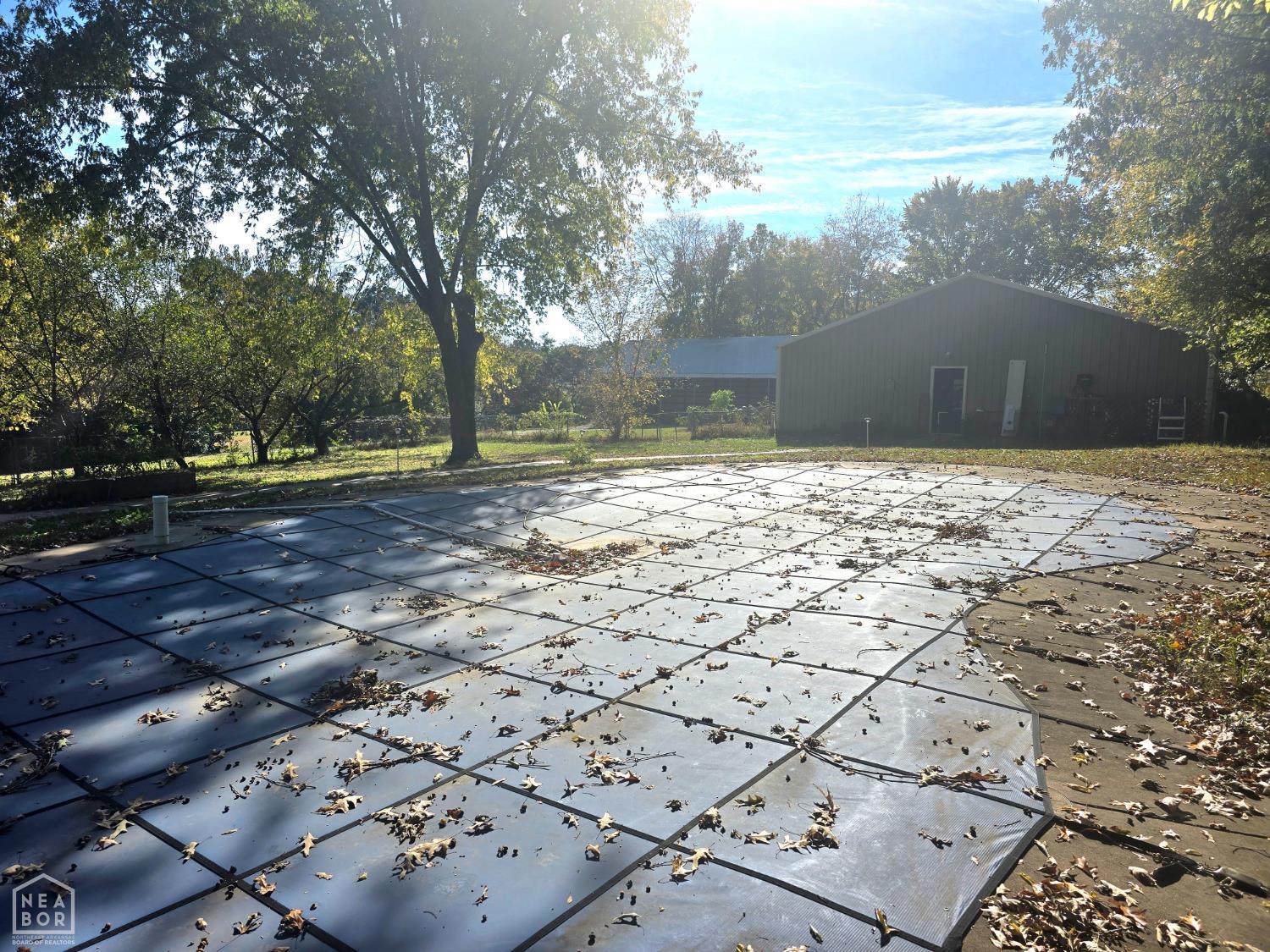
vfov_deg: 58.9
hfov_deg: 73.9
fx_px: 844
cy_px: 476
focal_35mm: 23
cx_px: 635
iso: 12
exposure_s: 1/1429
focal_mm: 6.3
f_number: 1.7
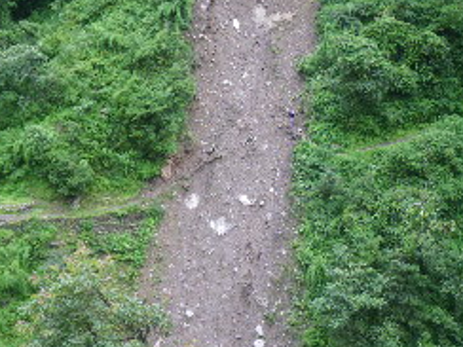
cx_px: 214
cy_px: 112
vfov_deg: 22.2
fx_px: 883
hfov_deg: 29.4
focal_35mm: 66
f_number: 4.2
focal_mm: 7.5
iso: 200
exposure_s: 1/60
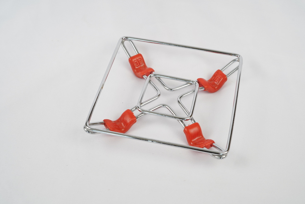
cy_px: 102
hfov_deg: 39.6
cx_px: 152
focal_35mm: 50
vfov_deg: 27.0
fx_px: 424
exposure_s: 1/100
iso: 500
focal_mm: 50
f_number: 8
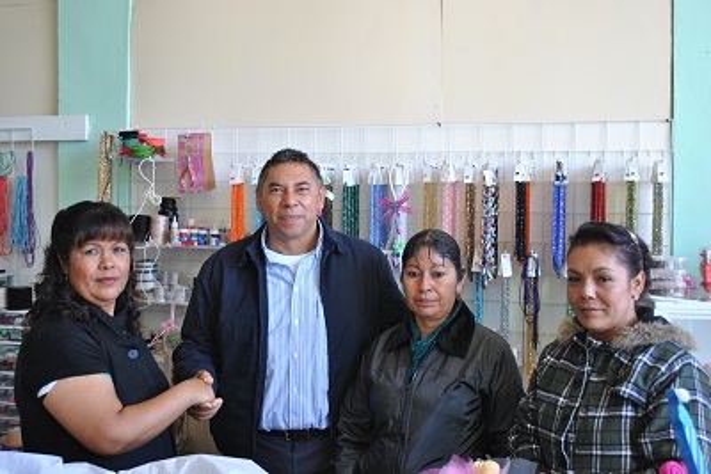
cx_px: 356
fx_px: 830
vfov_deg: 31.9
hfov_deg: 46.4
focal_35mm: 42
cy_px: 237
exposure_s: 1/30
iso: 220
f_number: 4.5
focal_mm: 28
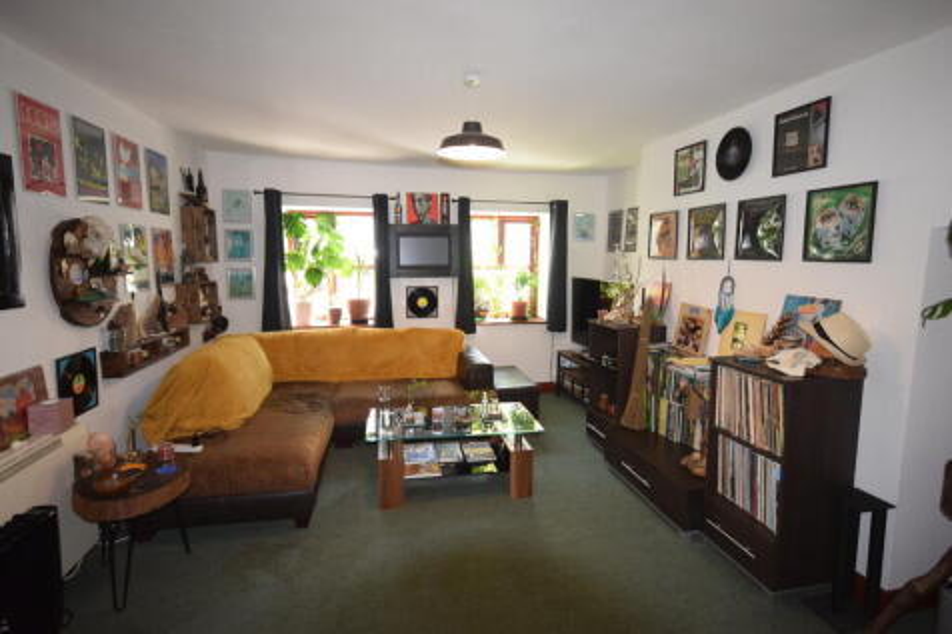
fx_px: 476
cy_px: 317
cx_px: 476
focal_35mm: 18
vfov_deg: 67.3
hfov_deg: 90.0
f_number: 4.5
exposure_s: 1/60
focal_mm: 12
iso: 1800
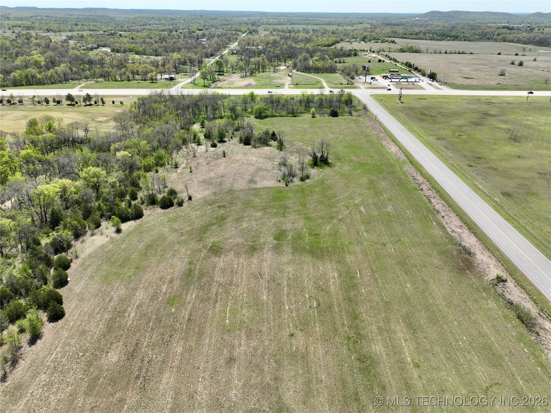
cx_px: 276
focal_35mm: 24
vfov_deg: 56.8
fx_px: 382
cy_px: 206
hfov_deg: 71.6
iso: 120
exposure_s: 1/1600
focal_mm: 12.29
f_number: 2.8
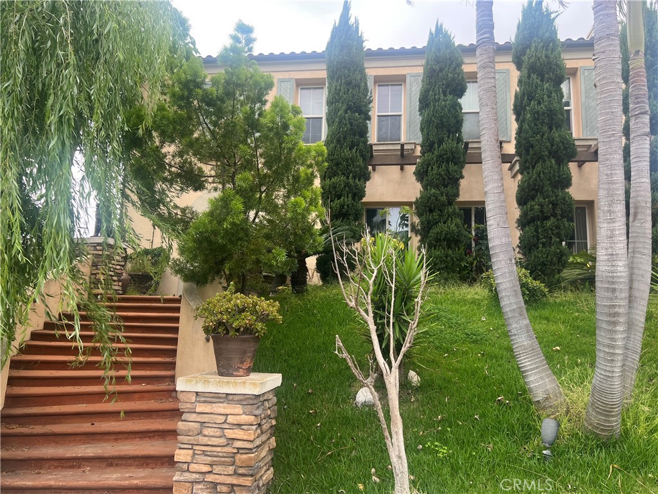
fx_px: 494
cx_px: 329
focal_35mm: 26
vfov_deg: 53.1
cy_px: 247
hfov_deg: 67.3
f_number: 1.5
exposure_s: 1/407
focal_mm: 5.7
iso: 50
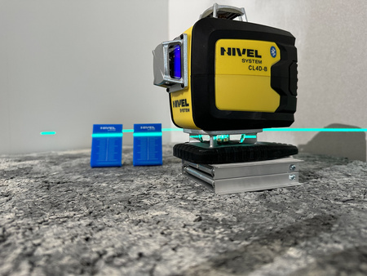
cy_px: 138
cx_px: 184
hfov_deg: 71.6
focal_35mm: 24
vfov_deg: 56.9
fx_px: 255
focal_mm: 6.86
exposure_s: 1/84
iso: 250
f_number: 1.78
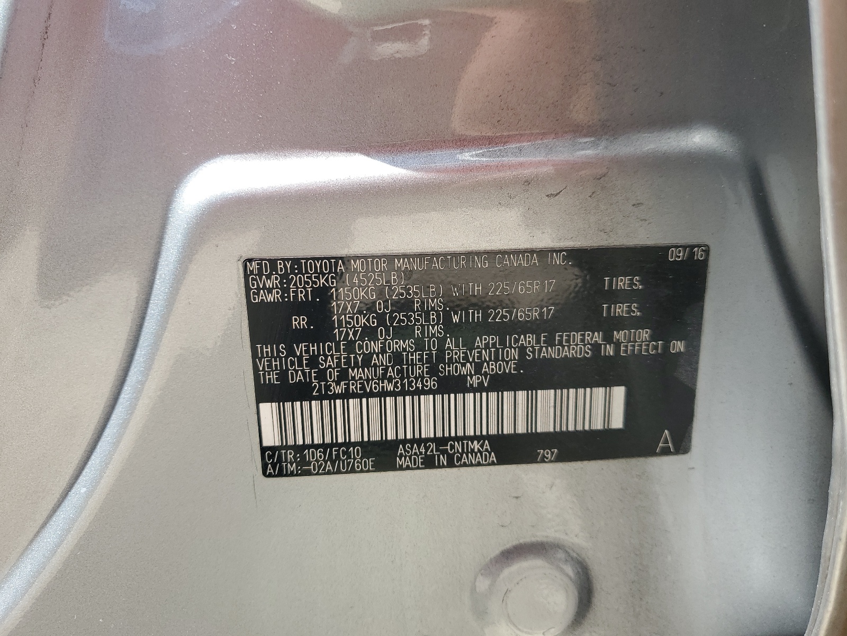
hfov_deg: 67.3
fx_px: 636
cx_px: 424
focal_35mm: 26
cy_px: 318
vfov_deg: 53.1
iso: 50
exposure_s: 1/769
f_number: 1.5
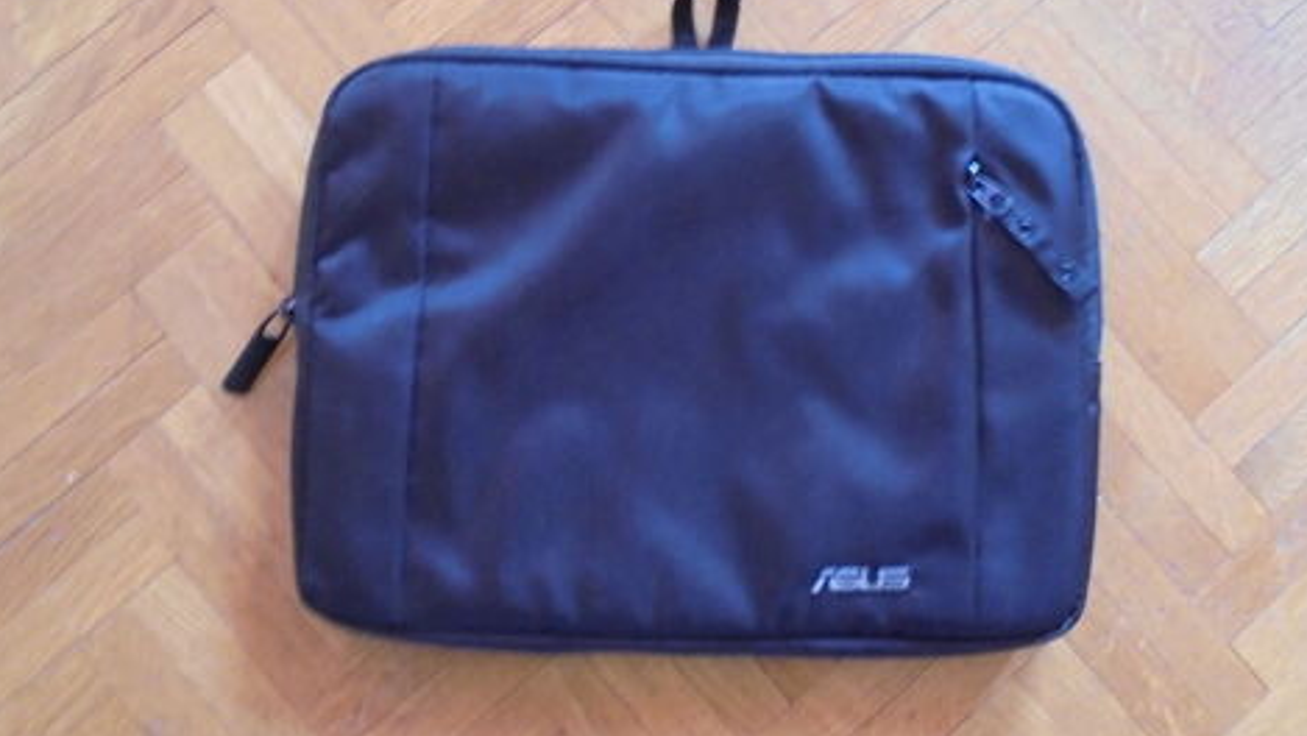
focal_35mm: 29
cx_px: 652
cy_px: 284
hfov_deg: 66.1
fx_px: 1005
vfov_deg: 40.0
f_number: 3.5
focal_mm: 4.6
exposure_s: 1/6
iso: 400
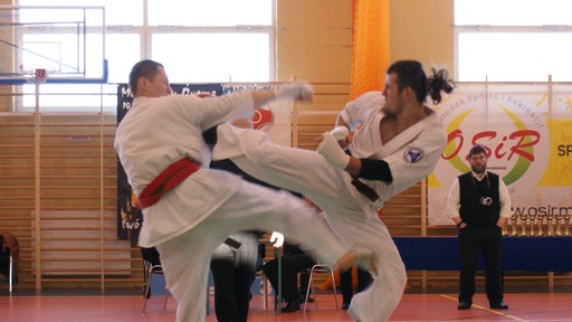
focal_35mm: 86
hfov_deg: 24.7
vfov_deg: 14.1
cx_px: 233
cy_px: 233
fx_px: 1302
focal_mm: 35
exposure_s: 1/125
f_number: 5.6
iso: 400
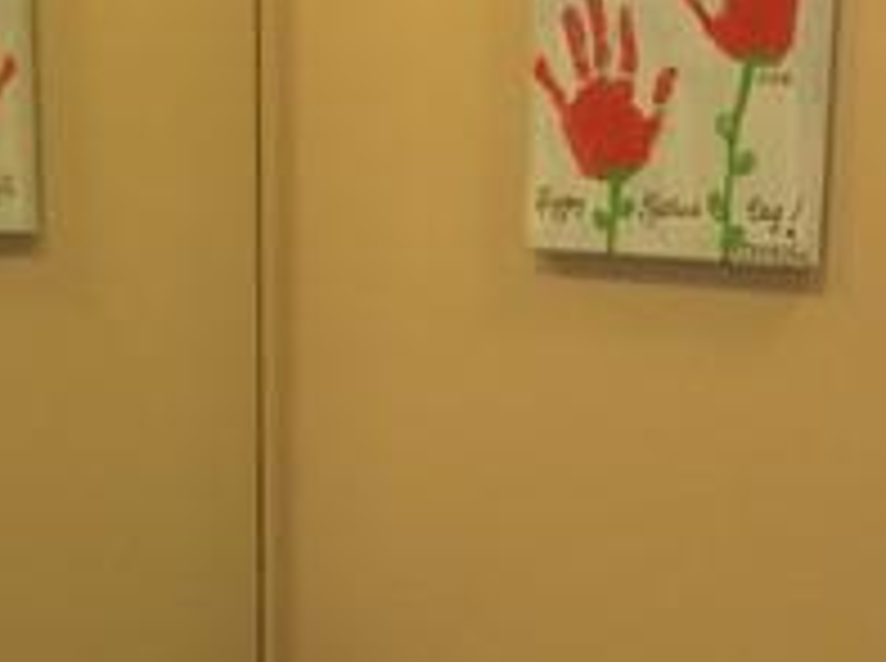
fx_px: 3858
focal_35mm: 151
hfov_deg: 13.1
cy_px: 968
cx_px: 391
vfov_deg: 9.5
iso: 50
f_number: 2.2
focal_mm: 4.15
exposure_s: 1/30
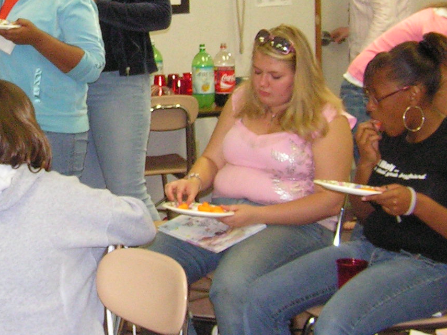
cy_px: 26
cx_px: 74
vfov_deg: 14.5
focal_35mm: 101
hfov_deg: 19.2
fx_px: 1304
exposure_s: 1/40
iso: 200
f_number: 2.8
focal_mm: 6.3
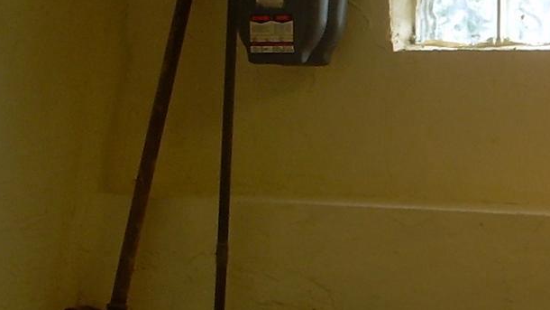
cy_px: 54
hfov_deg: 15.3
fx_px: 2027
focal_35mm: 139
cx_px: 486
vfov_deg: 8.7
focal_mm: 6.3
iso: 50
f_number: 2.8
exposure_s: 1/46.2
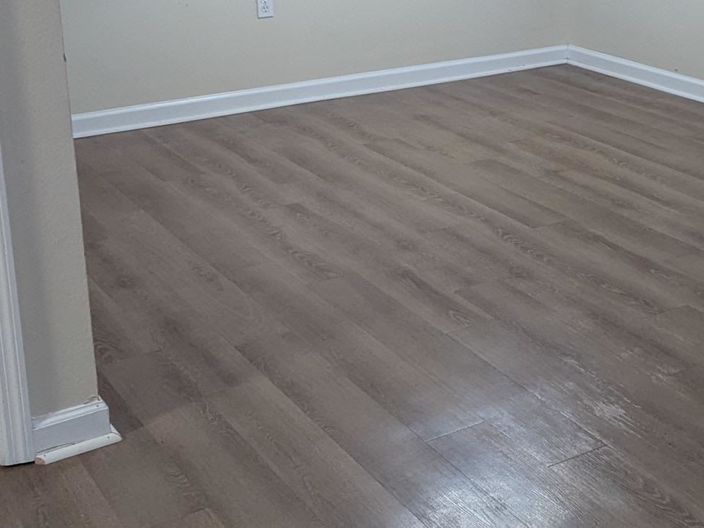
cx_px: 624
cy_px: 70
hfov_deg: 29.5
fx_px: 1281
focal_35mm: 63
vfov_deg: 22.8
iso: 627
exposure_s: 1/120
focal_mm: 6.81
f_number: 1.85
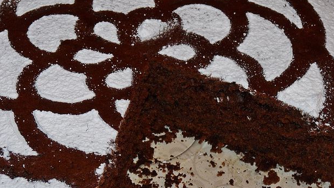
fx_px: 1585
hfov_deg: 12.0
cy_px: 119
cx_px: 140
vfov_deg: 6.8
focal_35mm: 179
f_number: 3.6
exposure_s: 1/40
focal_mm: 18
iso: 100
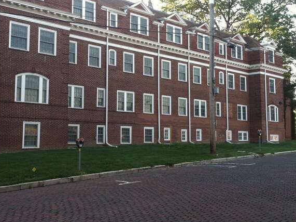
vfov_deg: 29.6
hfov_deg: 38.5
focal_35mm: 49
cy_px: 93
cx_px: 100
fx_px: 419
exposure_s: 1/120
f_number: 2.8
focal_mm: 3.85
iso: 80
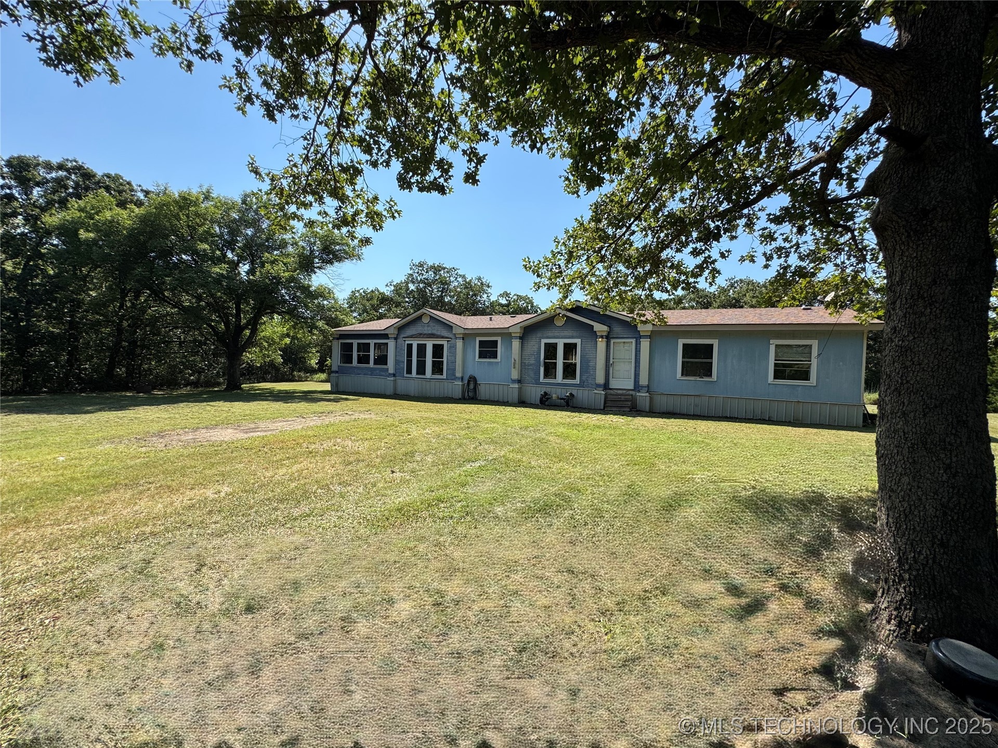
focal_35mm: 14
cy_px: 374
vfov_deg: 85.7
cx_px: 499
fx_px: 404
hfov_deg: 102.1
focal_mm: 2.22
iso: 50
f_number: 2.2
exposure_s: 1/1323
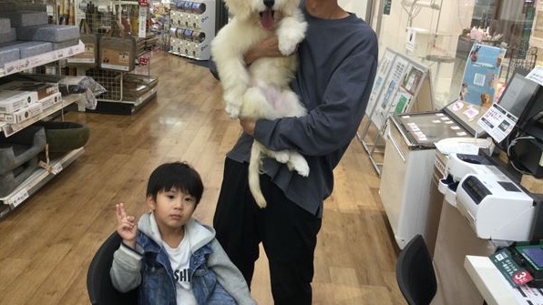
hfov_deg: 58.0
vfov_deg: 34.6
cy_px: 131
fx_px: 489
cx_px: 271
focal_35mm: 34
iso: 50
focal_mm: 3.3
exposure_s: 1/30
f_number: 2.4
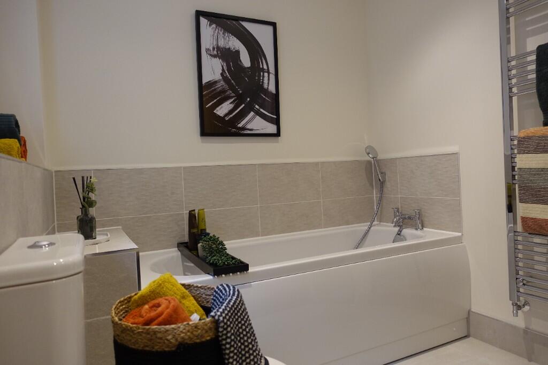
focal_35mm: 24
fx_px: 365
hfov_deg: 73.7
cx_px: 274
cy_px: 182
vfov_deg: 53.1
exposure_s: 1/30
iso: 125
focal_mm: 8.8
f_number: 1.8
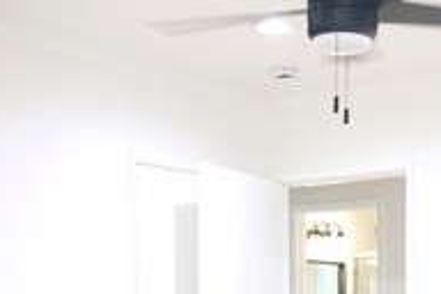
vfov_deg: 16.4
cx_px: 356
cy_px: 343
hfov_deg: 24.9
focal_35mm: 80
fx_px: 980
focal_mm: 24
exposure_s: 1/80
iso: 640
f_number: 2.8
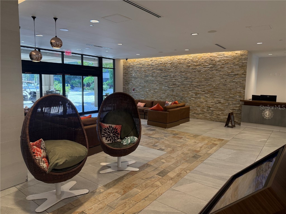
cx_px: 143
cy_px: 107
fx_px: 198
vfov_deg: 56.8
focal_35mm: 24
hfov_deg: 71.6
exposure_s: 1/120
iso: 250
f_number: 1.78
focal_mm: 6.76
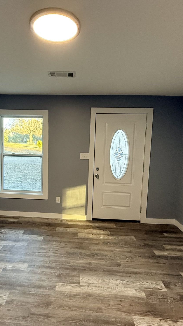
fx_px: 181
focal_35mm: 21
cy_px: 158
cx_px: 65
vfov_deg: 83.8
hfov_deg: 52.8
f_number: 2.2
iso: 400
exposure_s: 1/120
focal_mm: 2.22
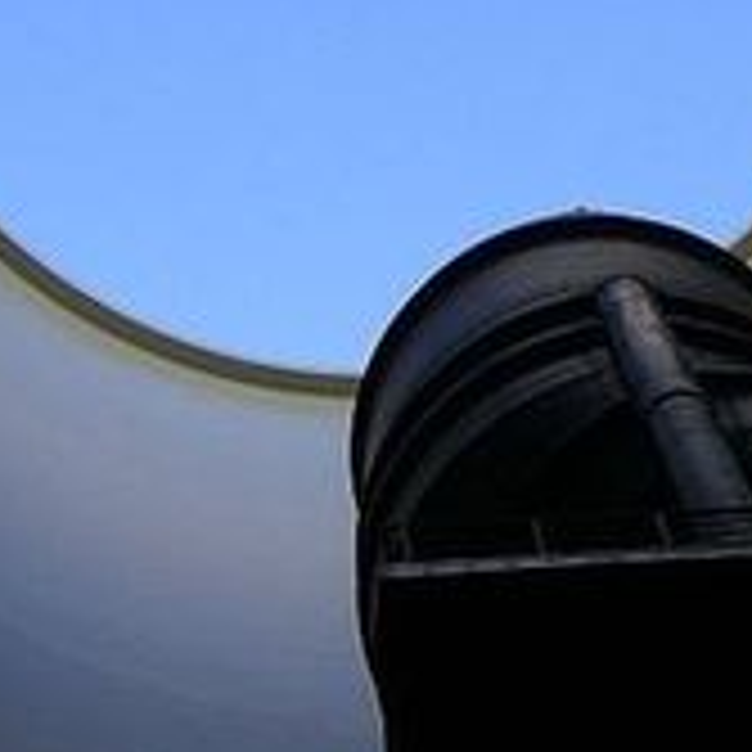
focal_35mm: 107
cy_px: 214
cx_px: 495
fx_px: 2630
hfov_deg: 16.2
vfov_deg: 16.2
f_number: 4.3
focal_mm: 6.2
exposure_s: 1/200
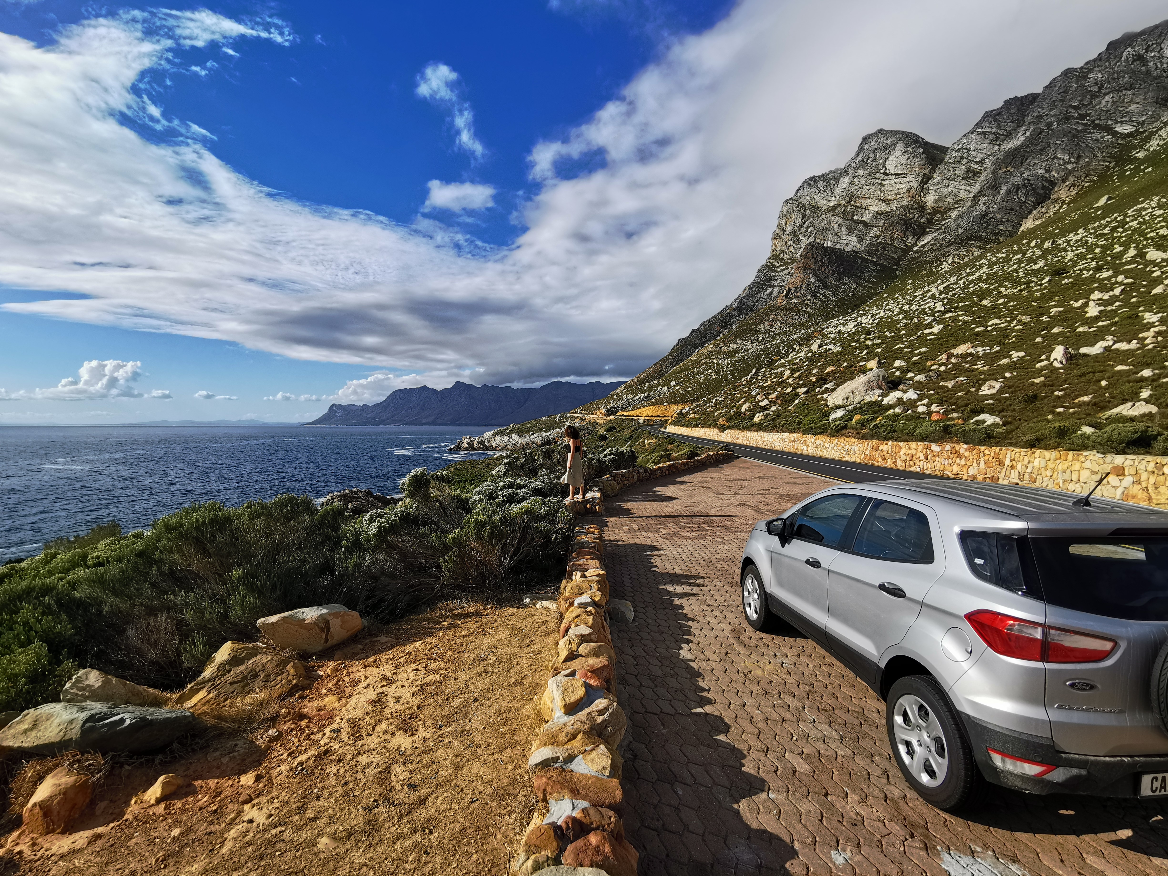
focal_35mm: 16
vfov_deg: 78.1
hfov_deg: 94.5
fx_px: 540
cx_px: 584
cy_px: 438
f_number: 2.2
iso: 50
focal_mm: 2.35
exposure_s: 1/1754
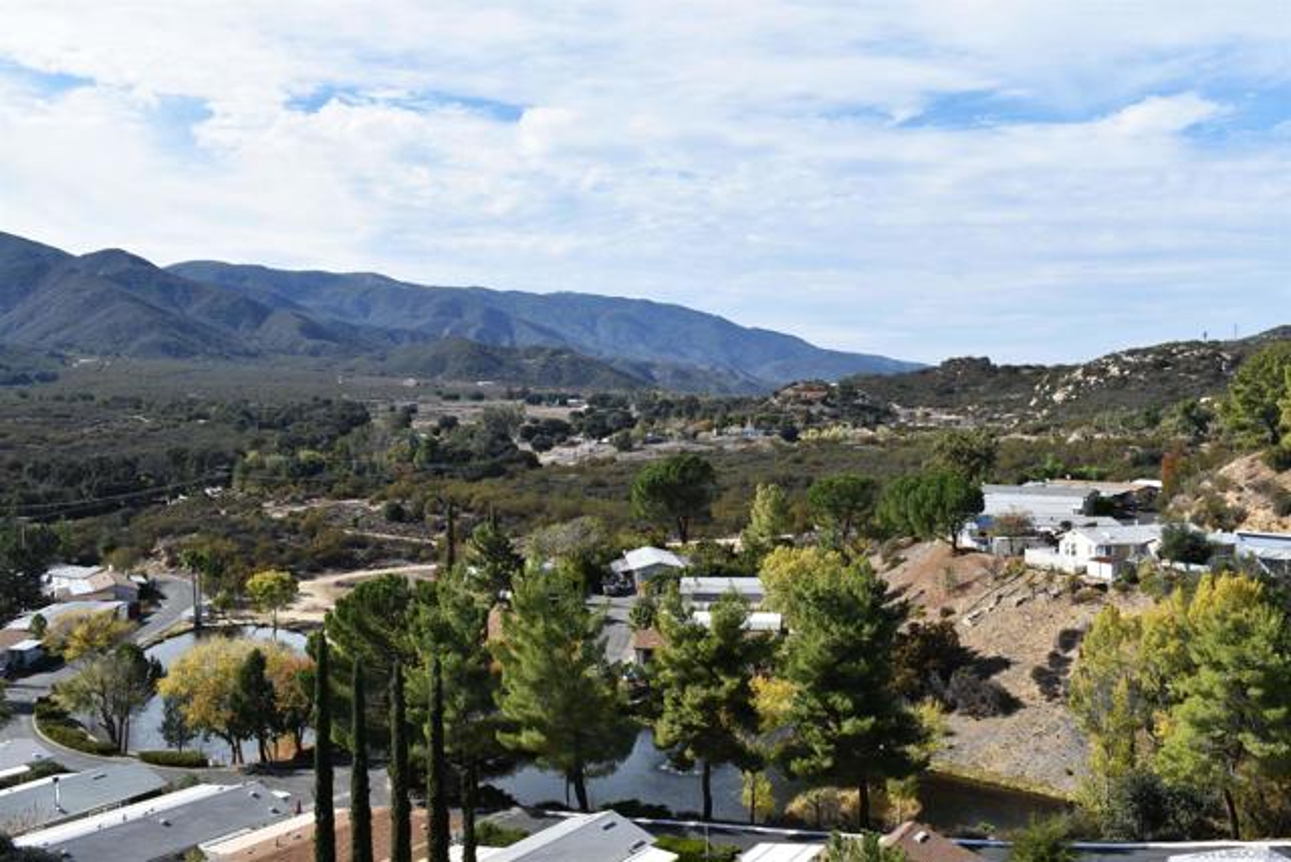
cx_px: 646
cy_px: 431
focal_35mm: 34
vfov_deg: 38.4
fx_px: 1237
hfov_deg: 55.1
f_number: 9
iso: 100
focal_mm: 23
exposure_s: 1/320
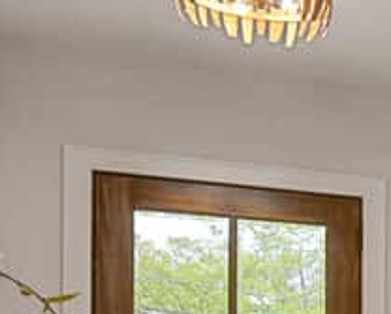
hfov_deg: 12.0
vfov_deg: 13.4
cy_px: 461
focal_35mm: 109
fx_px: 1263
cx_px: 1066
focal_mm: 14
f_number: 8
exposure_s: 1/13
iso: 200
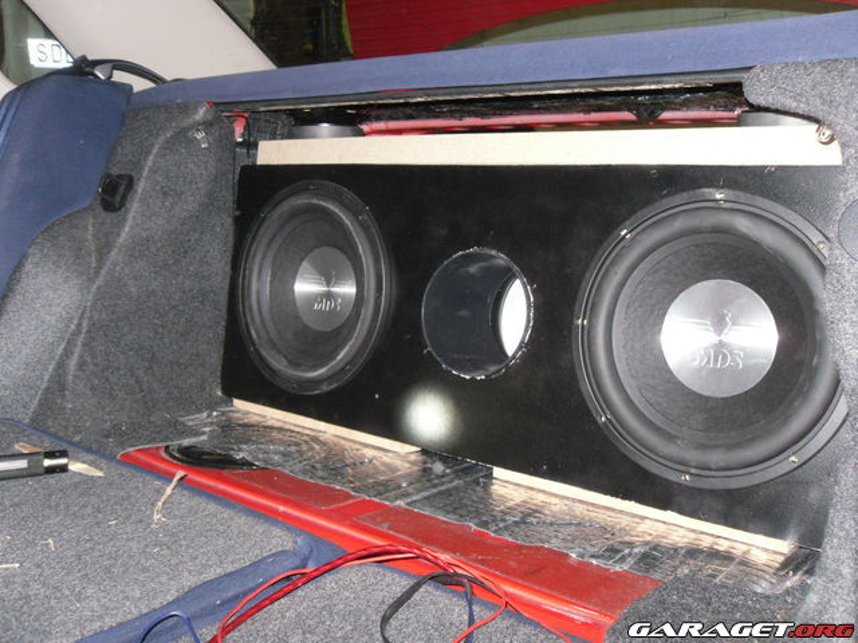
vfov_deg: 40.7
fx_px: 868
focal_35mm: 35
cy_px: 322
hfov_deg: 52.6
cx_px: 429
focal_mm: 6.3
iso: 200
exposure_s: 1/45
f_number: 3.5
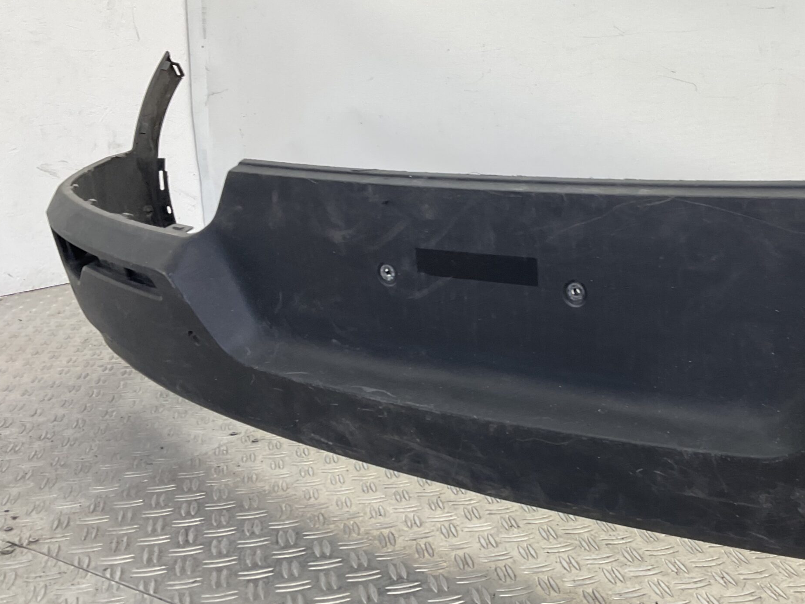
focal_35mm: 40
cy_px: 318
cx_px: 528
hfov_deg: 46.2
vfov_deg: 36.0
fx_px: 930
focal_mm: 3
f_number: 1.8
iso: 25
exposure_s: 1/120
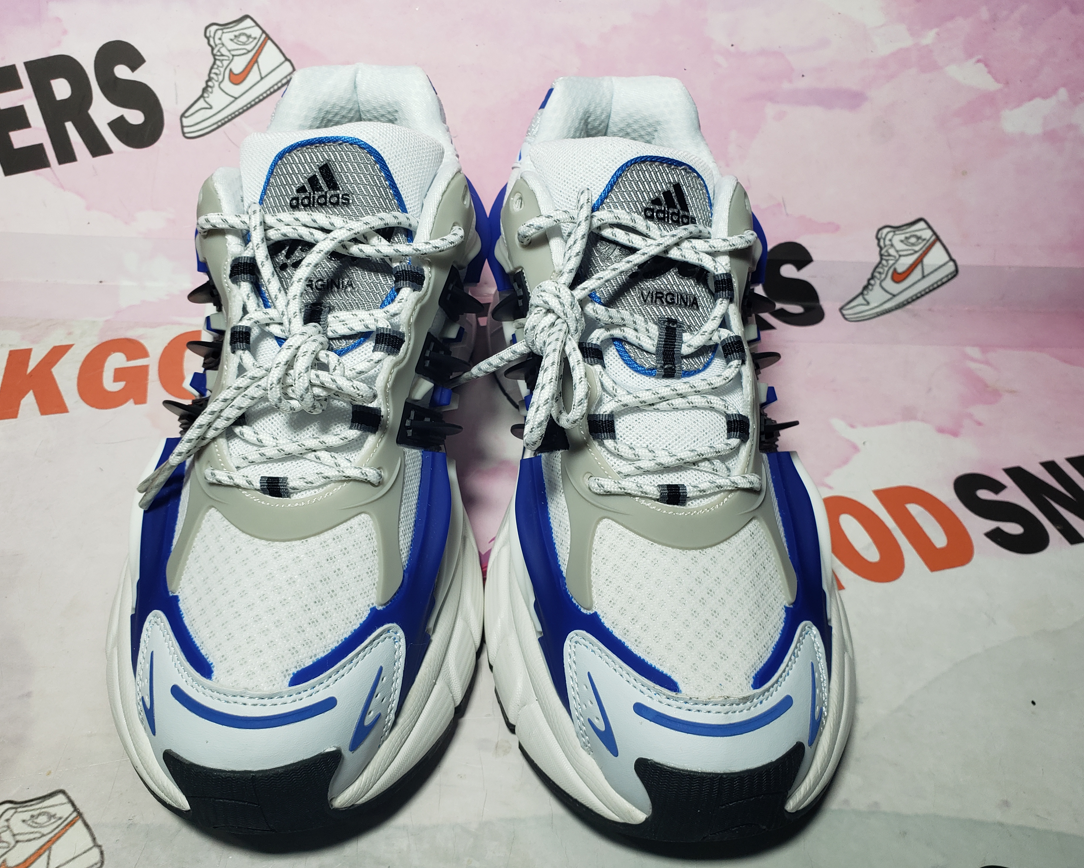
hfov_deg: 62.2
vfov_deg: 51.5
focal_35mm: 28
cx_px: 518
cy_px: 448
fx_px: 898
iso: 50
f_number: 2.4
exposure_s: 1/201
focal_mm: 4.3
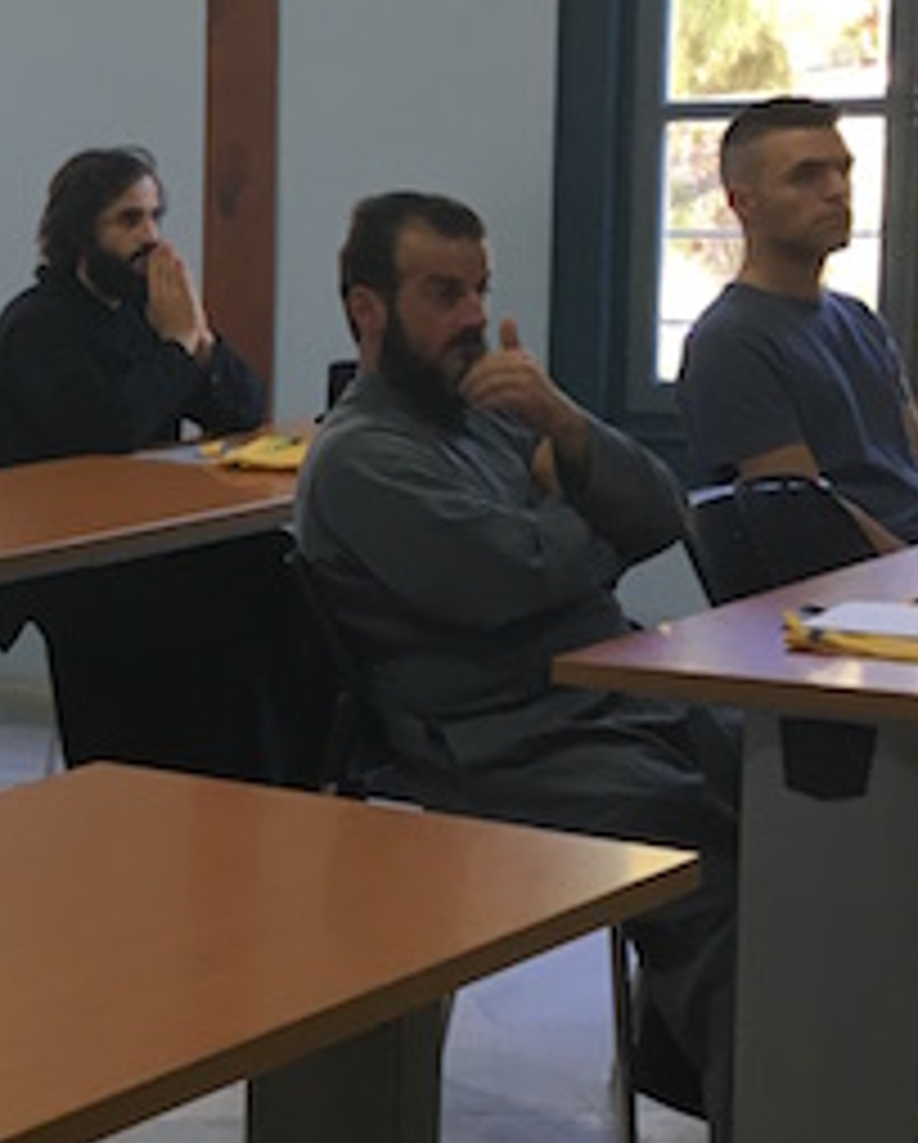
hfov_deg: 15.7
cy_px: 644
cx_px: -526
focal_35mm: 89
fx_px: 3015
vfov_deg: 21.5
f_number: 2.2
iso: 25
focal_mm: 4.15
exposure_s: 1/33
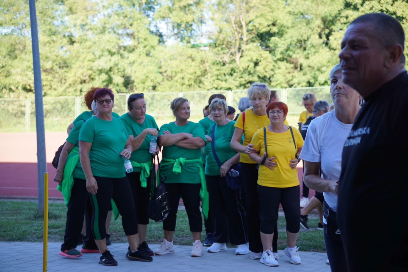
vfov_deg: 18.2
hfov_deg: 27.0
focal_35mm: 75
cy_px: 136
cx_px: 204
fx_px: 850
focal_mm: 50
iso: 100
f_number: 3.5
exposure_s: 1/200
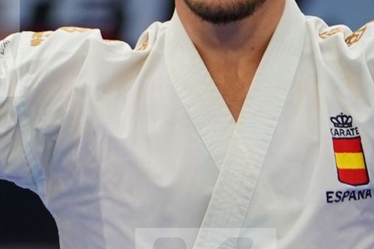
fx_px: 9315
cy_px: 28
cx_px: 206
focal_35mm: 897
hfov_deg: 2.3
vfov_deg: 1.5
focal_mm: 164
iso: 800
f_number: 2.8
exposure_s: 1/400
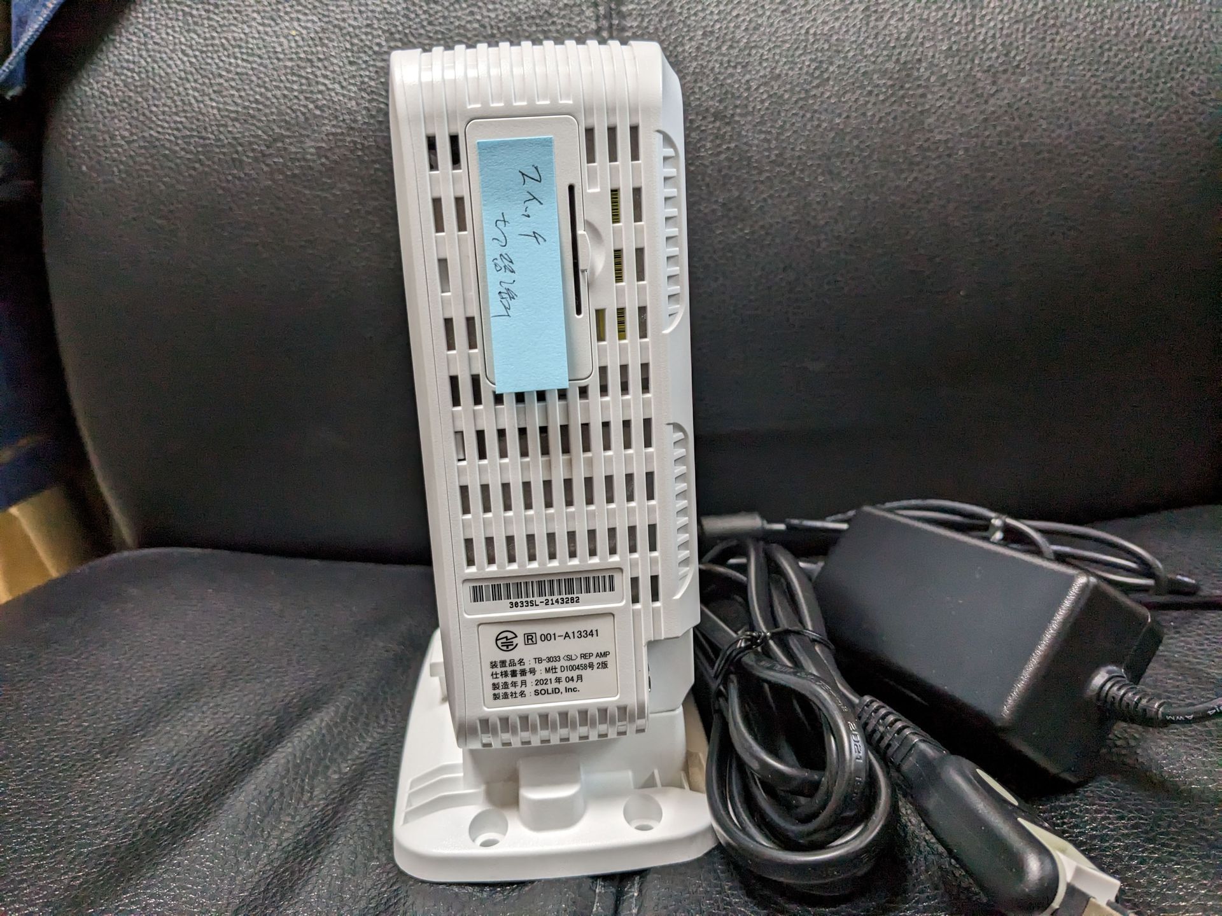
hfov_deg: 65.3
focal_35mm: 27
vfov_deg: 51.4
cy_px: 458
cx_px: 611
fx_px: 953
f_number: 1.73
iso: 316
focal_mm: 4.38
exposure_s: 1/60
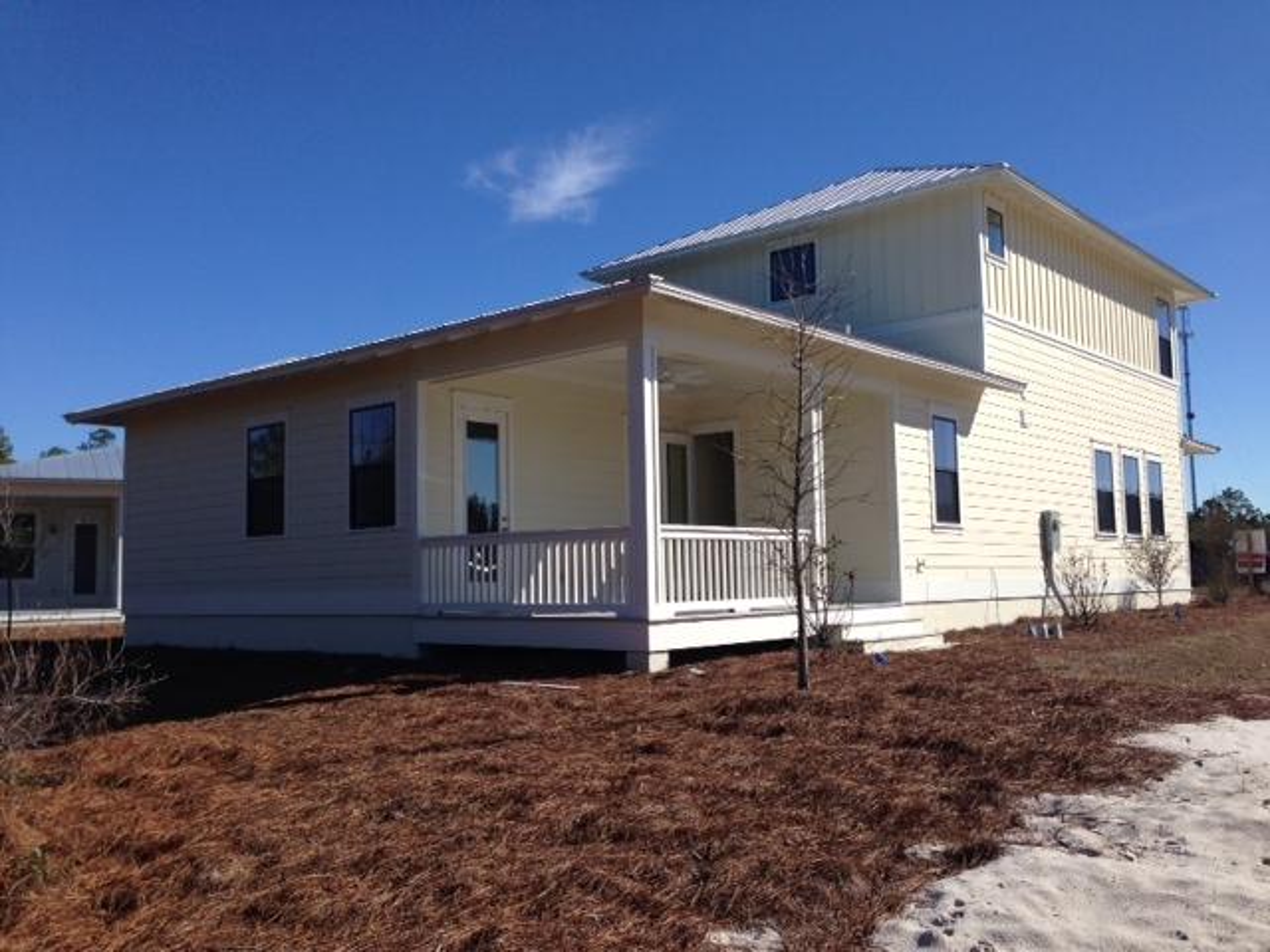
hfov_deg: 55.4
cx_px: 635
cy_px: 476
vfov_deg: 42.9
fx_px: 1211
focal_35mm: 33
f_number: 2.4
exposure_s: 1/2169
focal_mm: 4.13
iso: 50
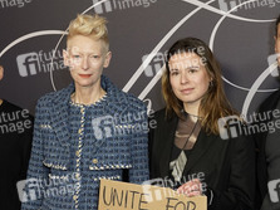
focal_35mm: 70
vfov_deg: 20.8
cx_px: 141
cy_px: 156
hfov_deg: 27.8
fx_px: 566
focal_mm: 36
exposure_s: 1/160
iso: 2000
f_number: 5.6
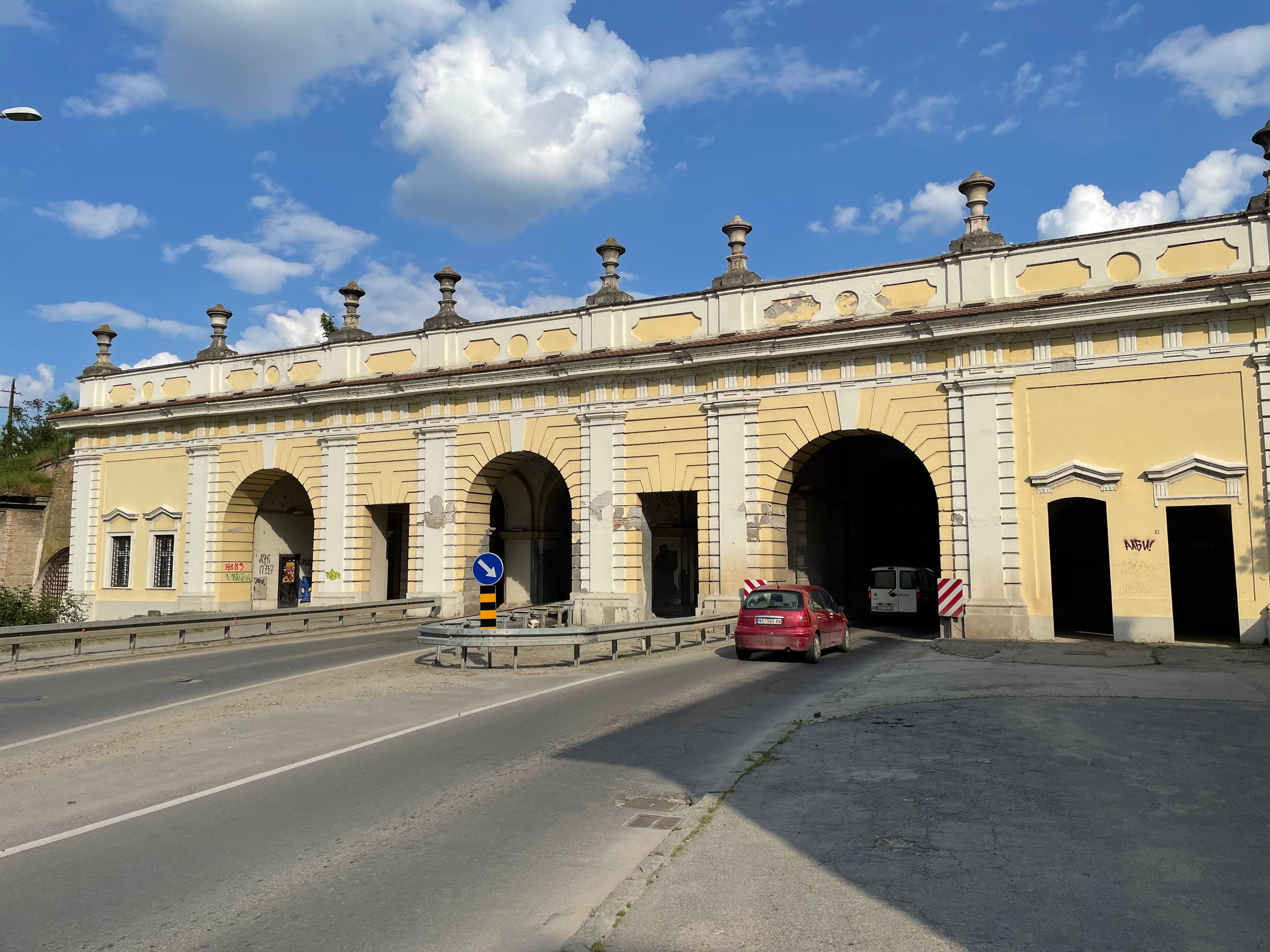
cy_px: 476
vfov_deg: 53.1
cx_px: 635
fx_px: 954
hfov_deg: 67.3
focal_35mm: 26
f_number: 1.6
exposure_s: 1/5291
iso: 32
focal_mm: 4.2
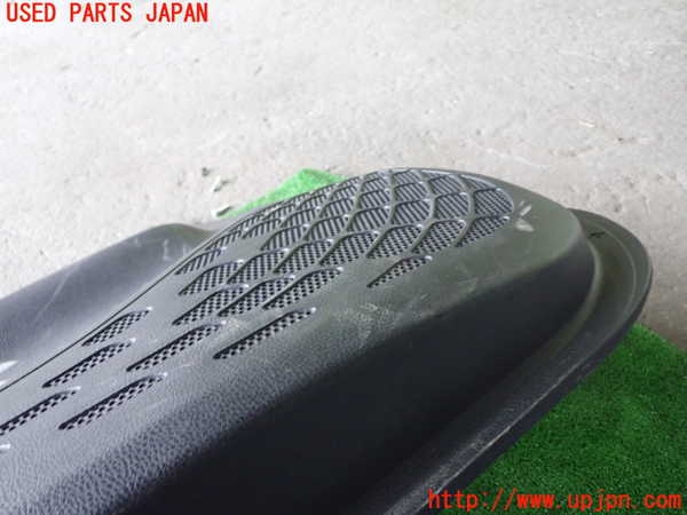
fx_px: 635
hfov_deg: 56.8
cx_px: 344
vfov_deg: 44.2
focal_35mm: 32
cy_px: 258
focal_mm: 5.79
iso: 800
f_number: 2.4
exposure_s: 1/30
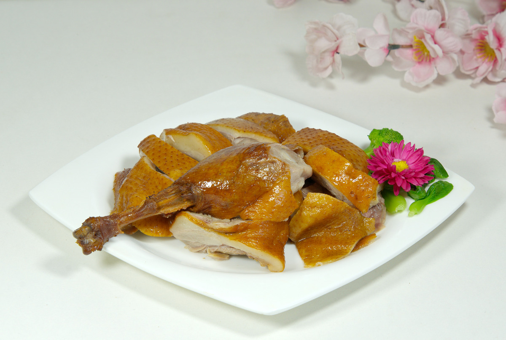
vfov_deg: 9.6
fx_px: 2029
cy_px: 170
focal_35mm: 144
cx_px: 253
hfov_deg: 14.2
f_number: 11
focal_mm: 96
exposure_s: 1/30
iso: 160
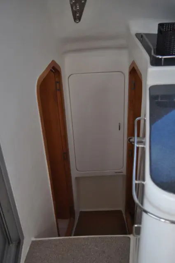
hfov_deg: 34.1
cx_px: 88
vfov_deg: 49.6
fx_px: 285
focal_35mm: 39
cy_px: 132
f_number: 4.2
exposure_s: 1/60
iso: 400
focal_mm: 26
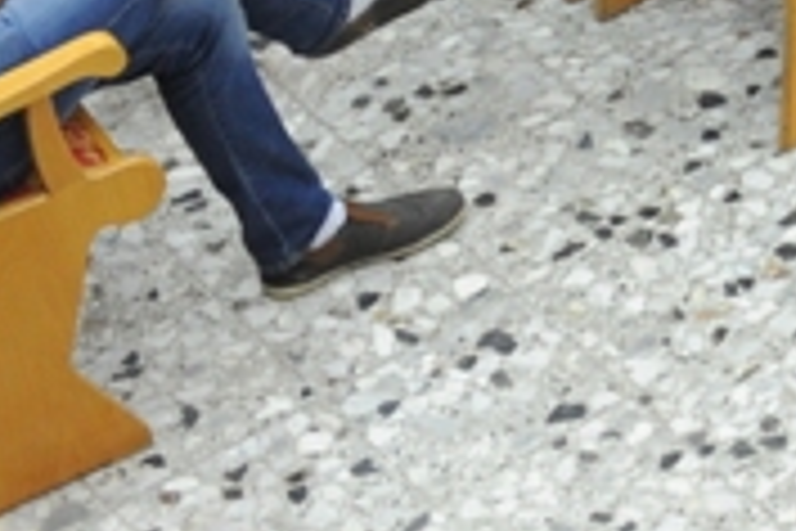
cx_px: 2064
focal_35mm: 202
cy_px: -839
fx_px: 4466
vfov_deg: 6.4
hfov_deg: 9.0
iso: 1600
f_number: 3.2
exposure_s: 1/125
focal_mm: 35
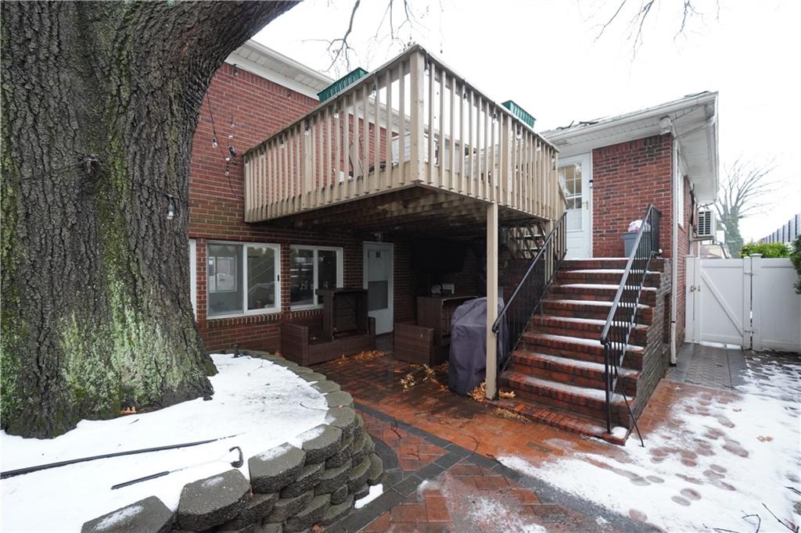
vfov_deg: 77.3
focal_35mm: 15
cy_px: 266
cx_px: 400
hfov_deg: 100.4
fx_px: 334
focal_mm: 10
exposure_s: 1/125
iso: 1600
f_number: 4.5
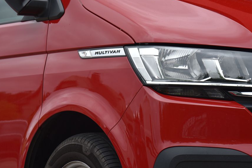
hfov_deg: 14.3
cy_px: 70
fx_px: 1002
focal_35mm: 143
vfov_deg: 9.6
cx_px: 132
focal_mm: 120
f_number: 7.1
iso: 500
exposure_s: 1/200
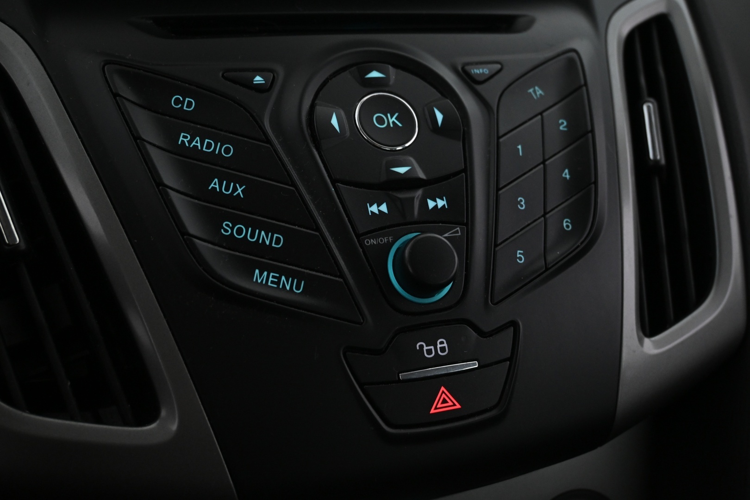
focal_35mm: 40
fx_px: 828
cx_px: 375
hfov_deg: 48.7
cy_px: 250
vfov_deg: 33.6
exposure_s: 1/40
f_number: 4.5
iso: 1600
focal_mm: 26.5
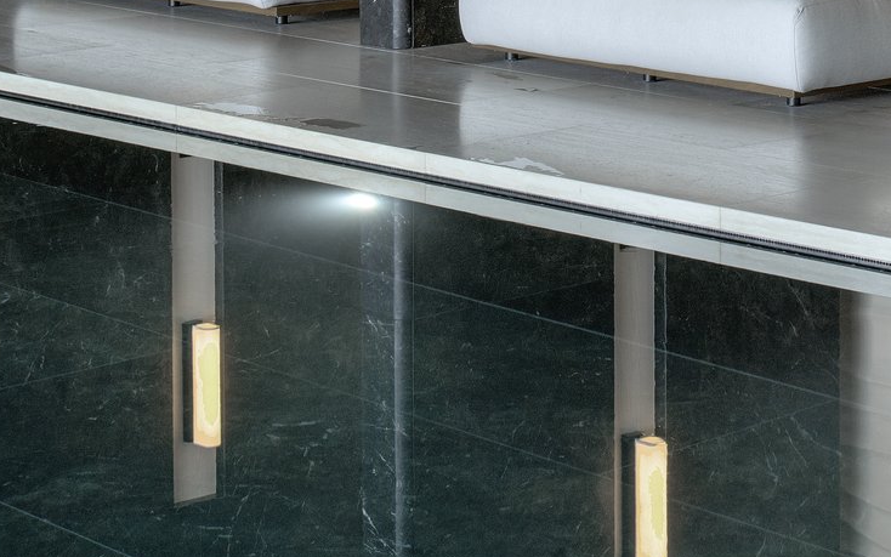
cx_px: 1057
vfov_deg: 10.1
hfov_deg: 15.7
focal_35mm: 128
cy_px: -55
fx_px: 3109
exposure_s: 1/5
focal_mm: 45
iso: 64
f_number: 13
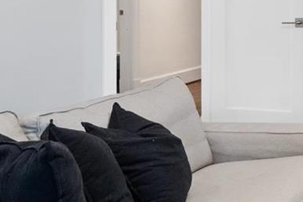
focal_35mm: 66
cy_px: 1
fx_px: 555
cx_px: 488
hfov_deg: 22.9
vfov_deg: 20.0
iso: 400
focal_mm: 8
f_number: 8
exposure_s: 1/3
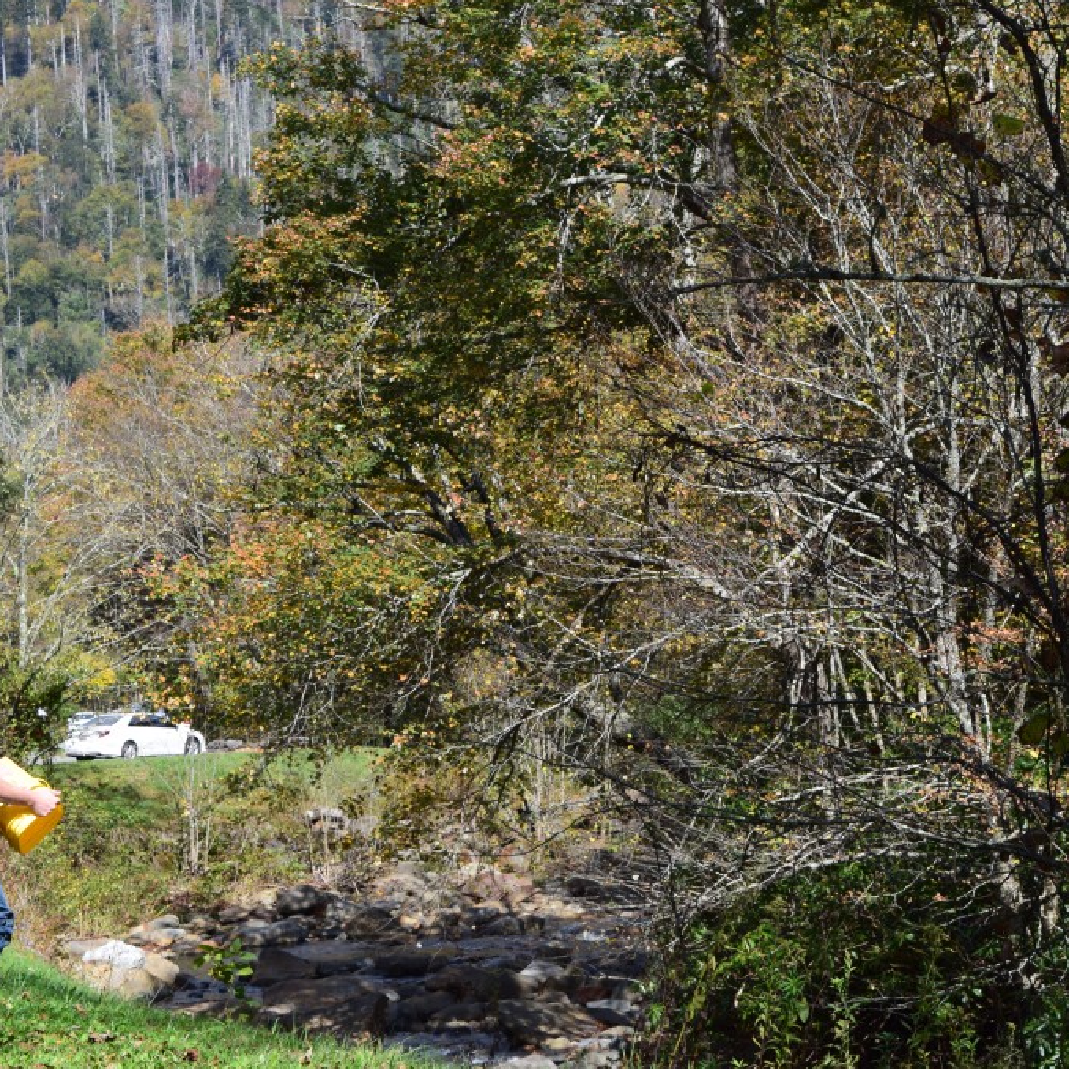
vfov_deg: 17.4
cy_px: 534
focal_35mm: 100
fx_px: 3494
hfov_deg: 17.3
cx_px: 801
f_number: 11
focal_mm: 52
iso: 400
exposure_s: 1/320
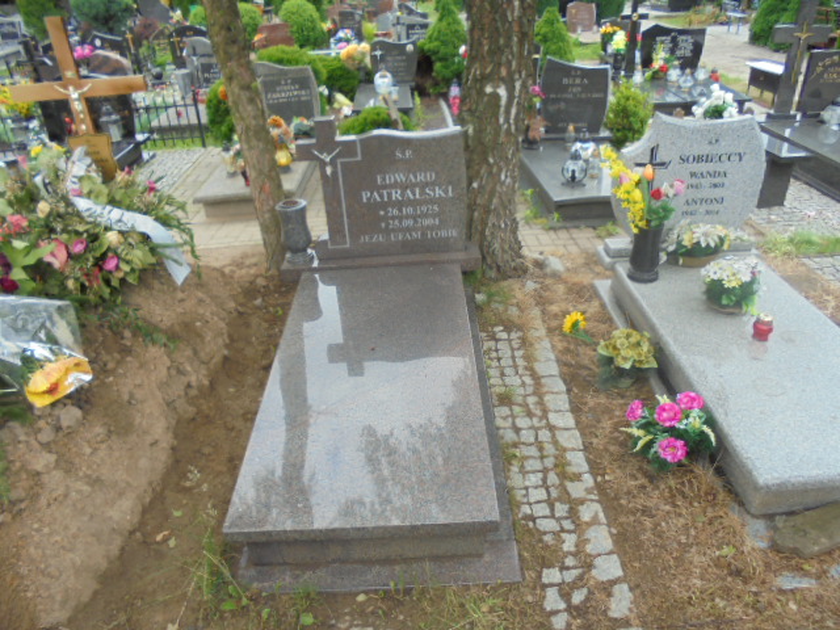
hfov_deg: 67.3
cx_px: 420
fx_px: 631
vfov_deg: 53.1
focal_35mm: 26
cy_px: 315
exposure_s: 1/200
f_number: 3.5
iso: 100
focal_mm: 4.6
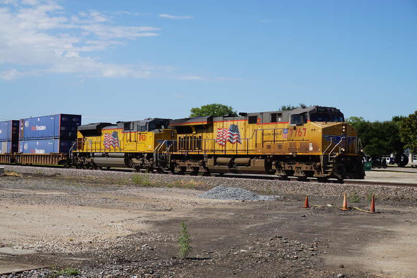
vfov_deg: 21.6
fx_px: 730
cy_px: 139
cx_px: 208
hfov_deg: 31.9
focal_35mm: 63
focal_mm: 42
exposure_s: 1/200
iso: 100
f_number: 11
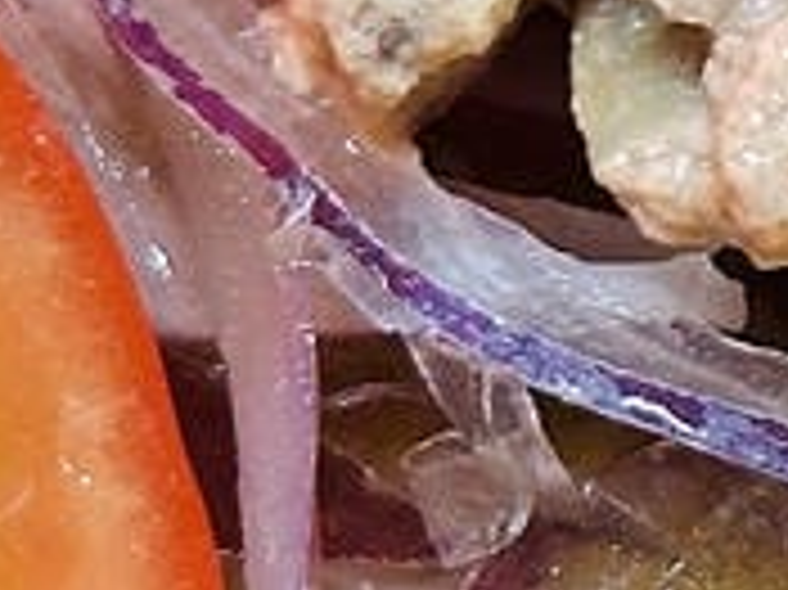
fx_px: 7507
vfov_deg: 4.4
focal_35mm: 330
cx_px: 1283
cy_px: -545
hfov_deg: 5.9
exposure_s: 1/40
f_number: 1.78
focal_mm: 6.86
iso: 250
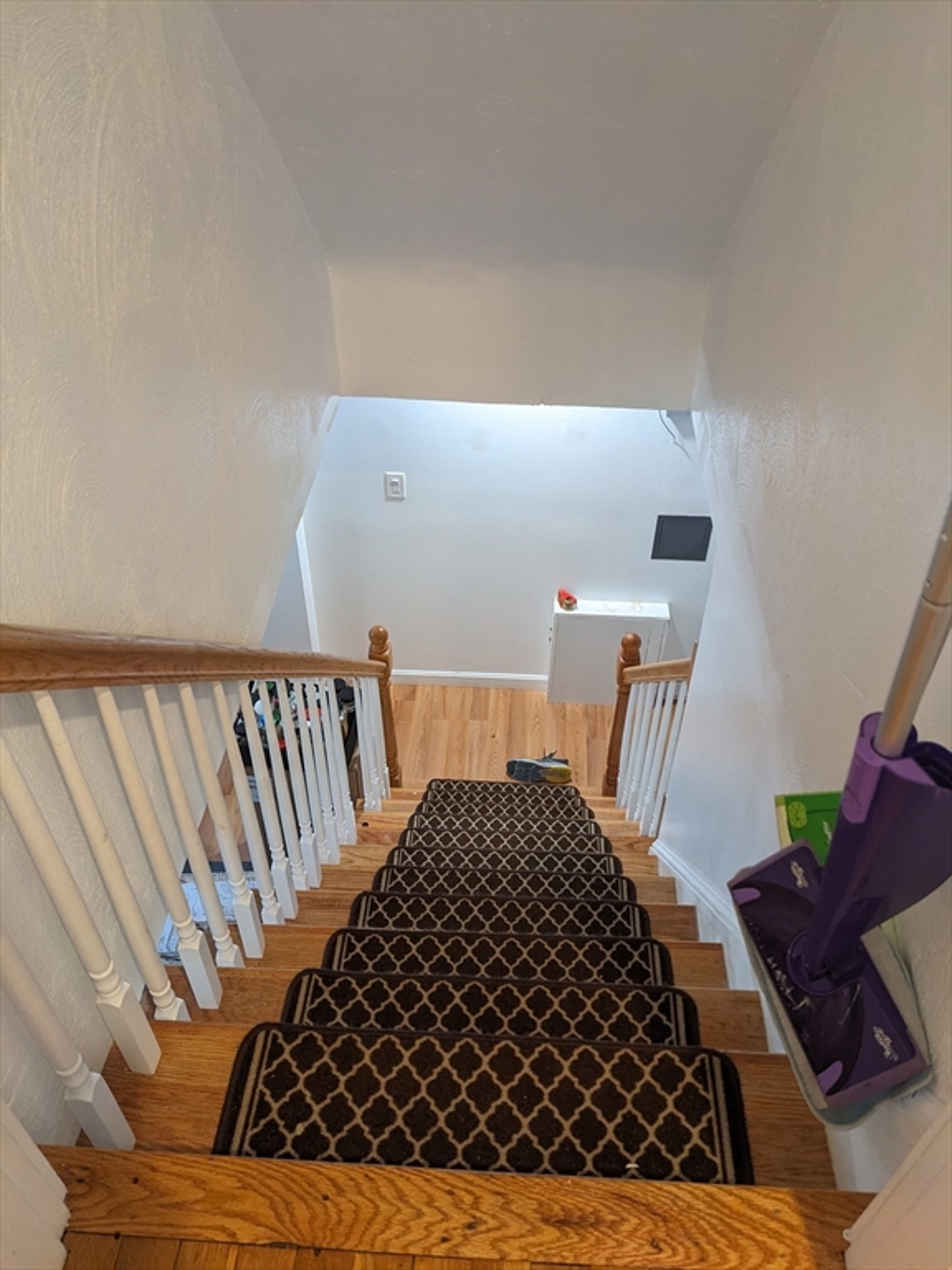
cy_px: 635
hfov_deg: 51.4
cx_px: 476
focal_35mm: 27
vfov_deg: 65.3
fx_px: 990
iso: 211
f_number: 1.73
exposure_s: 1/60
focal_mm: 4.38
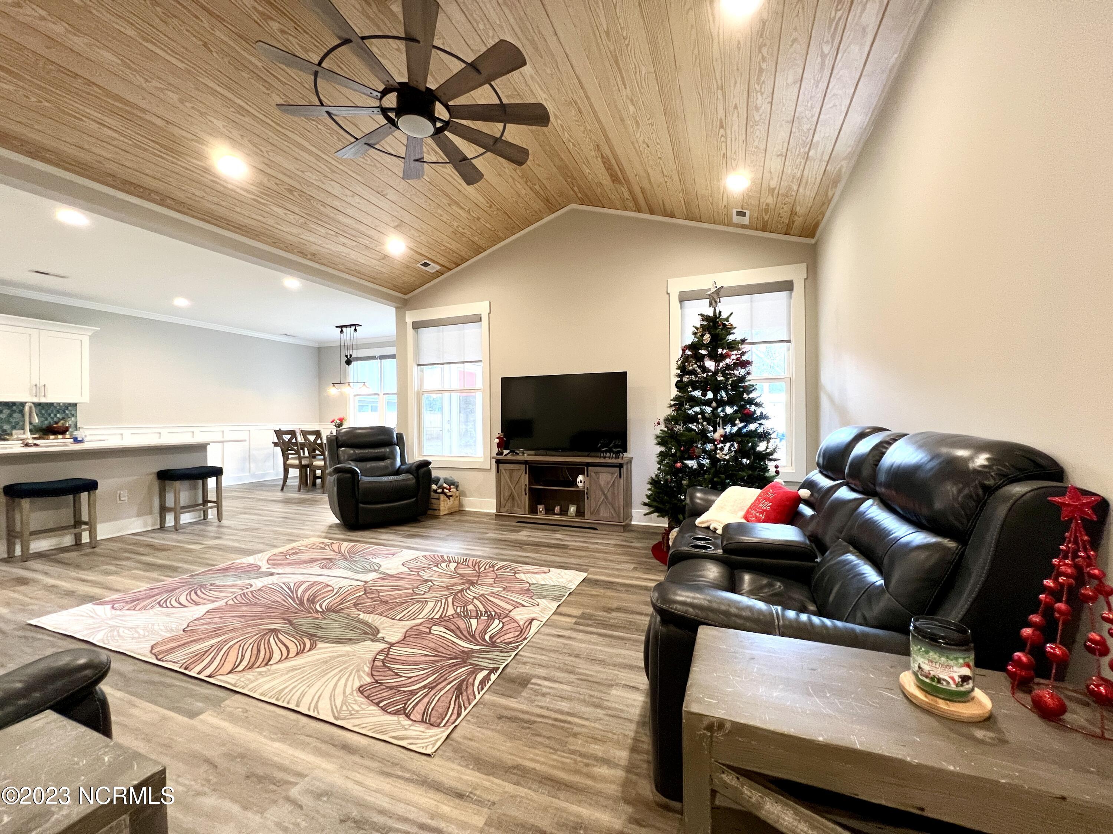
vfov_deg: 89.9
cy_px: 417
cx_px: 556
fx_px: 418
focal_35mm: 13
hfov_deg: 106.2
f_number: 1.8
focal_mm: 1.57
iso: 250
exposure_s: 1/60
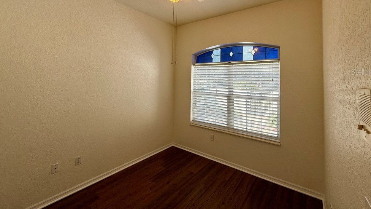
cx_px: 192
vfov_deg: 65.5
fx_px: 157
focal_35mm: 16
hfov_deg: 99.3
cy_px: 72
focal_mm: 2.22
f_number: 2.2
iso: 64
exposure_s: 1/157
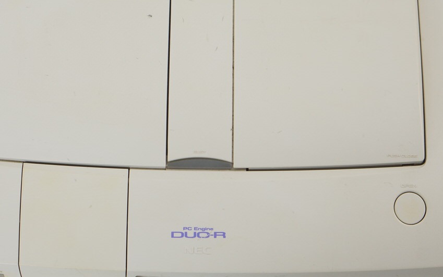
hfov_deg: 19.3
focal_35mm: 108
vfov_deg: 12.1
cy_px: 116
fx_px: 1304
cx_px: 188
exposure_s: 1/80
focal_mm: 50
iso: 640
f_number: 6.3
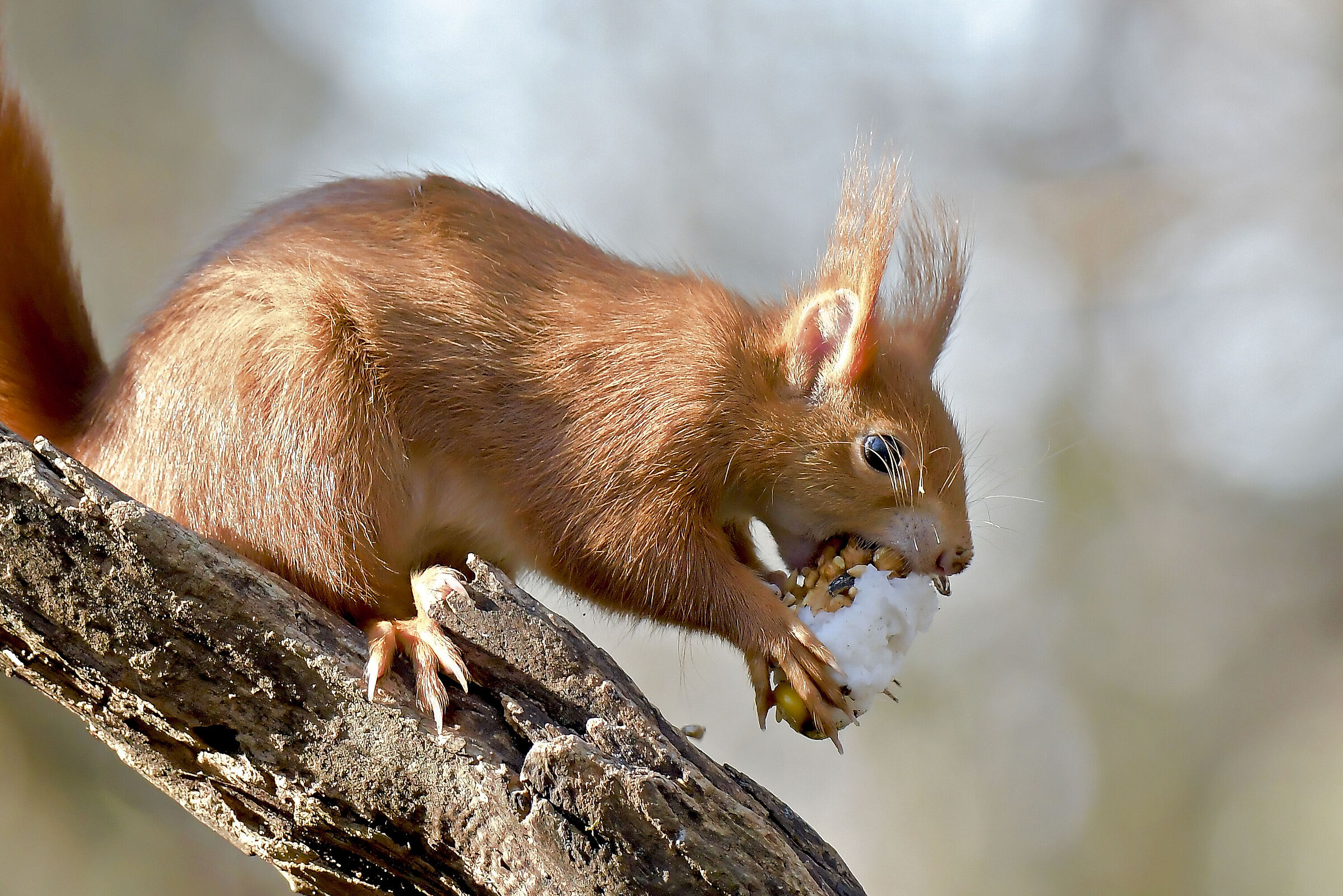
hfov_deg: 5.3
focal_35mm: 390
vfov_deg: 3.5
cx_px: 672
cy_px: 448
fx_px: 14548
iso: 1400
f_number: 5.6
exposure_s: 1/500
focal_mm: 260
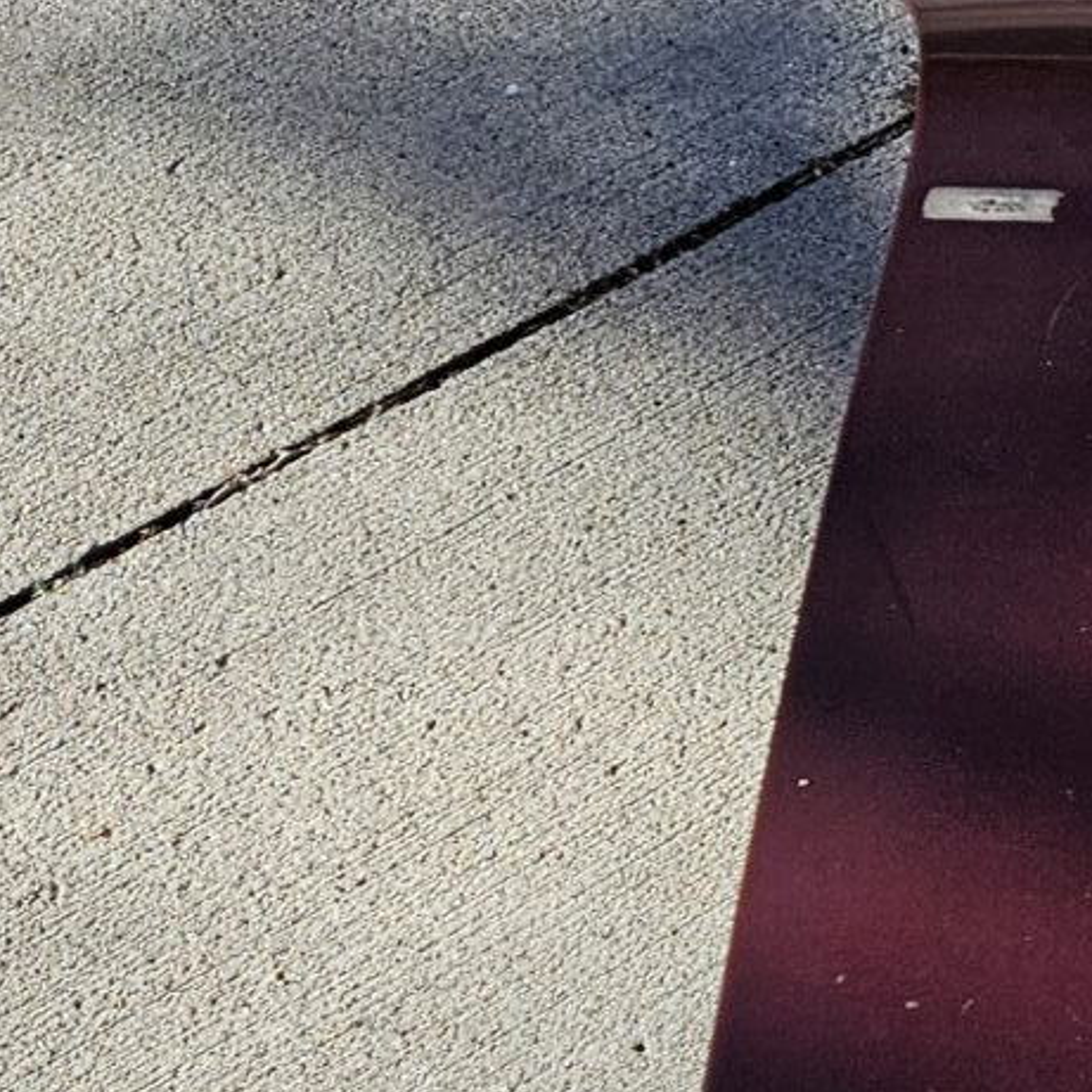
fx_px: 4033
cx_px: 2686
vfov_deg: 15.3
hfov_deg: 12.1
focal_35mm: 113
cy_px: 907
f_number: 1.8
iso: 64
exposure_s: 1/2000
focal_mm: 5.4
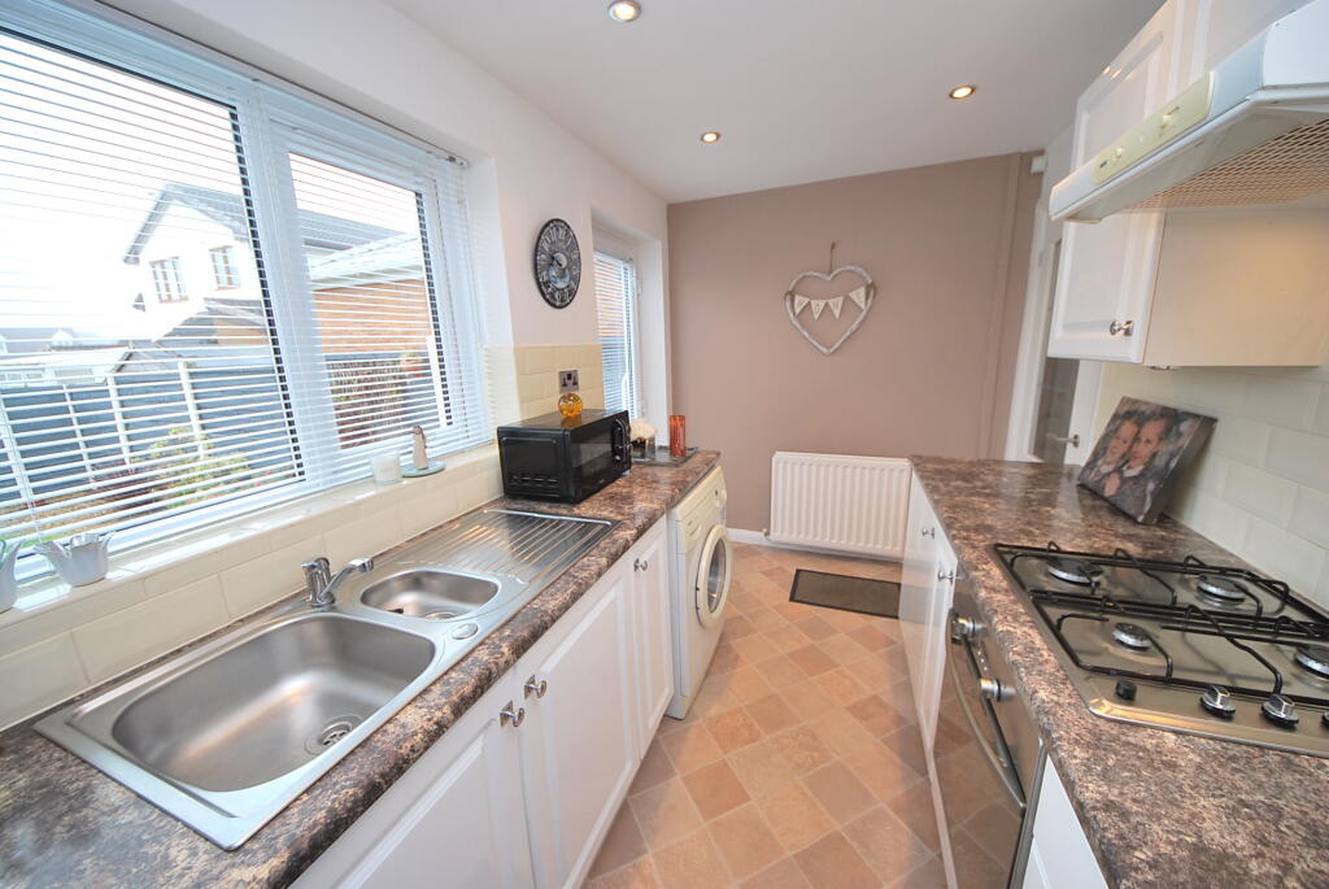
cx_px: 664
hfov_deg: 112.6
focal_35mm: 12
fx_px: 443
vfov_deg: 90.1
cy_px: 444
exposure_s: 1/30
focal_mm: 8
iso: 200
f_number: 4.5
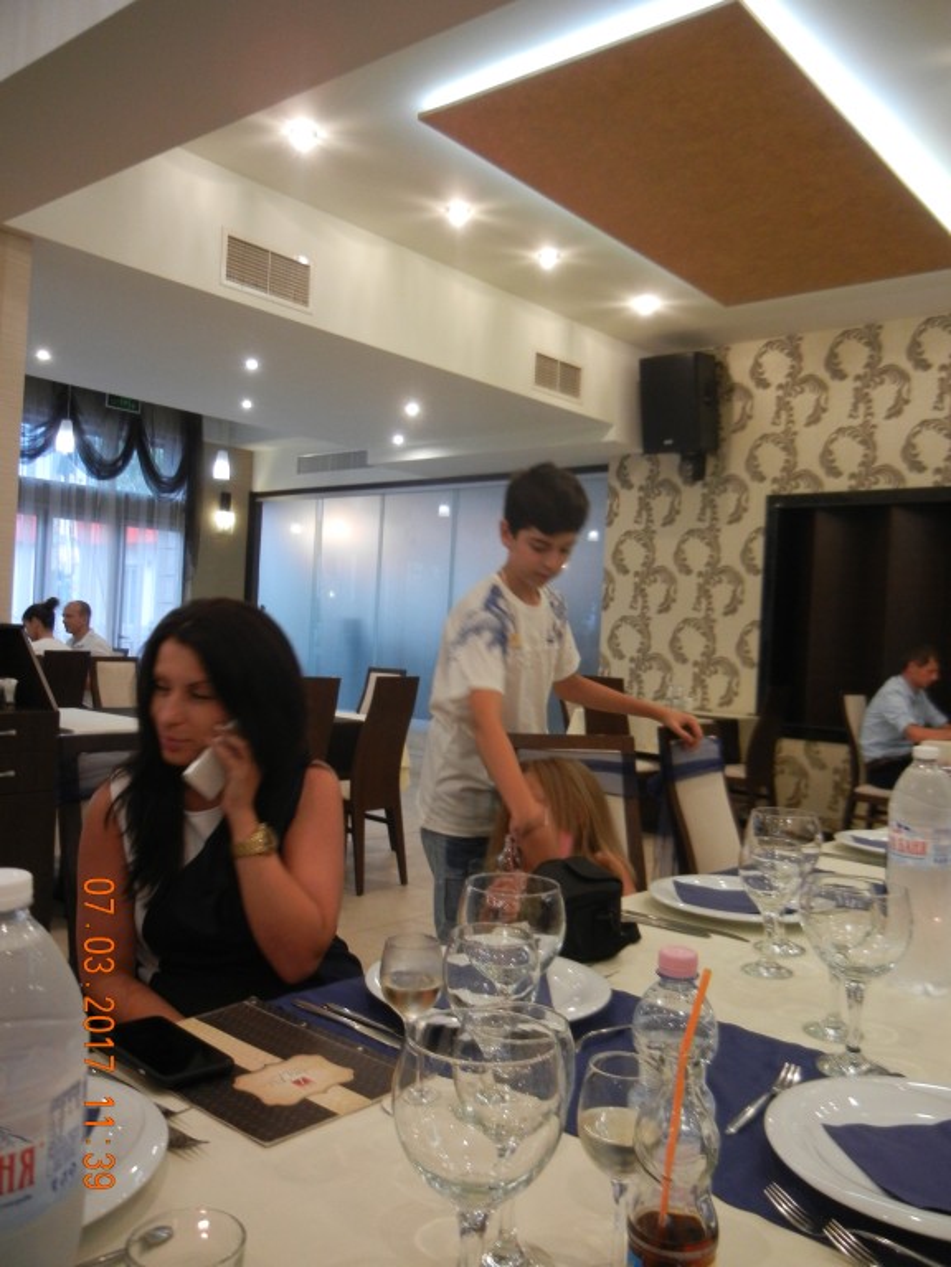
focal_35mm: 30
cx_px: 476
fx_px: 1099
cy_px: 634
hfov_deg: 46.8
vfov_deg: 60.0
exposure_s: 1/10.1
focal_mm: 5.4
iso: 400
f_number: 3.5
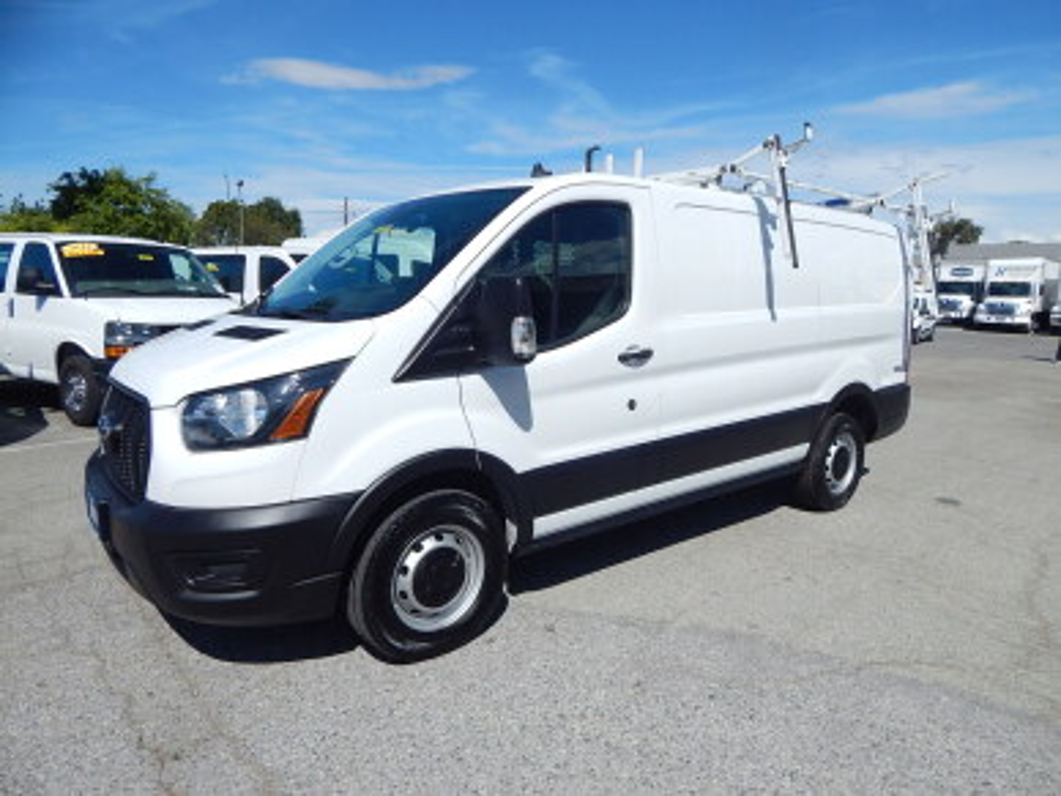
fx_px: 674
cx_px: 530
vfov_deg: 61.1
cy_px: 398
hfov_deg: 76.4
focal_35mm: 22
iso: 125
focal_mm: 4
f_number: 6
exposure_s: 1/1500
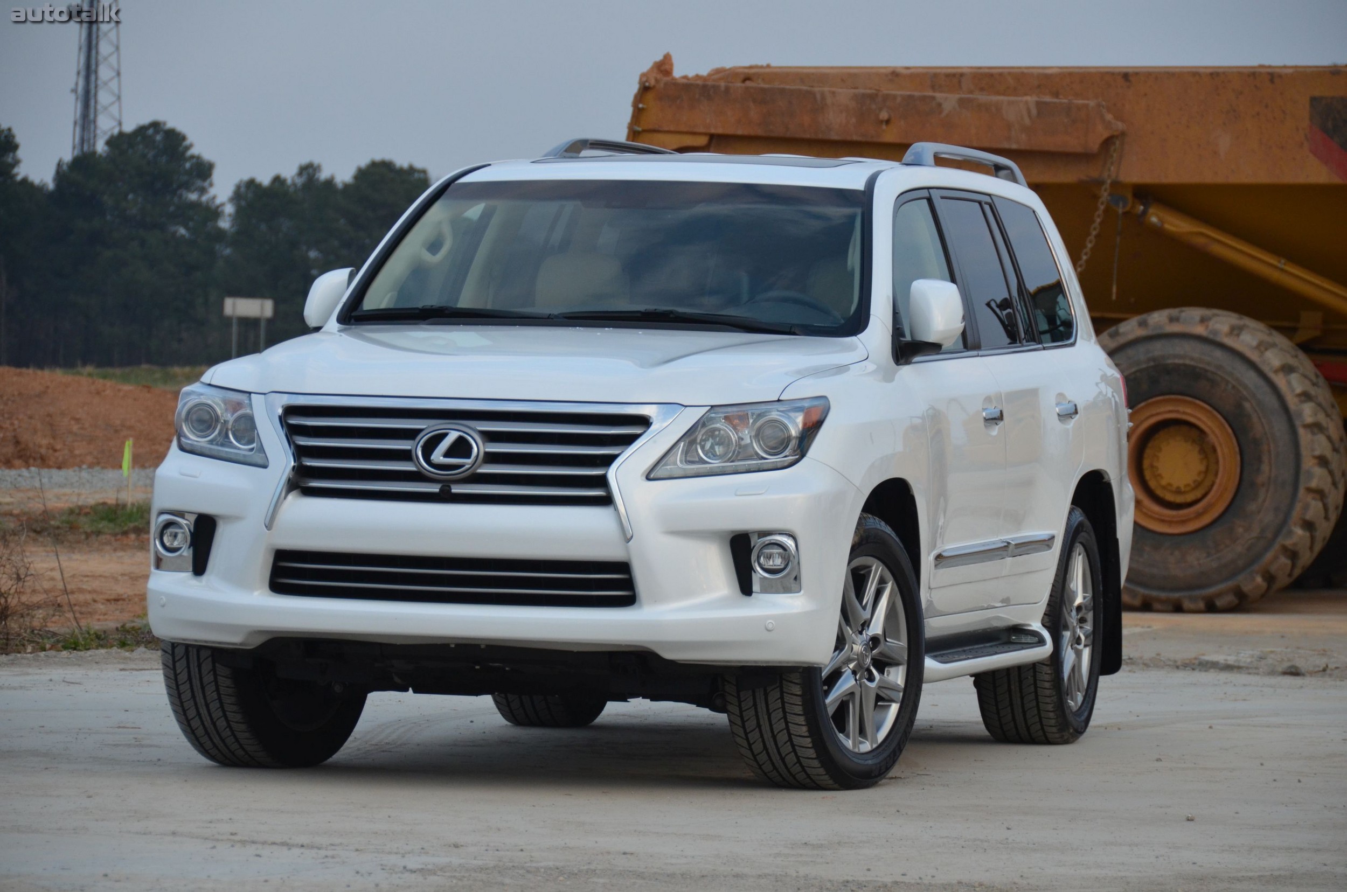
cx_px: 674
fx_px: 5881
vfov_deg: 8.7
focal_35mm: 158
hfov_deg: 13.1
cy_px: 446
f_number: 5.3
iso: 800
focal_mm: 105
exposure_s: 1/640
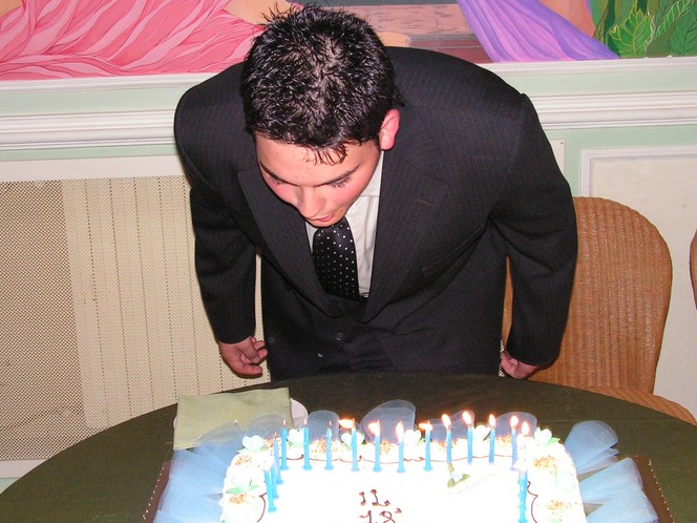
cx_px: 354
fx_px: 1067
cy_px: 264
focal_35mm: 53
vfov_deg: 27.5
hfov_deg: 36.2
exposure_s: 1/40
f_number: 3.2
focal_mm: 7.4
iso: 200
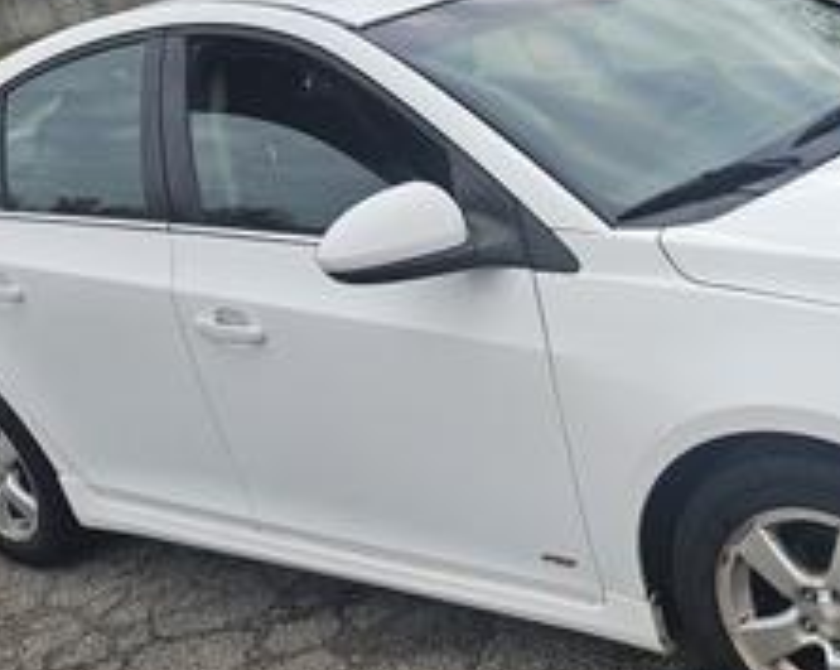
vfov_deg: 29.5
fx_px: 1266
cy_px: 413
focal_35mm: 51
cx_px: 700
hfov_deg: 35.2
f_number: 1.7
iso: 20
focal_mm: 6.3
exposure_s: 1/180
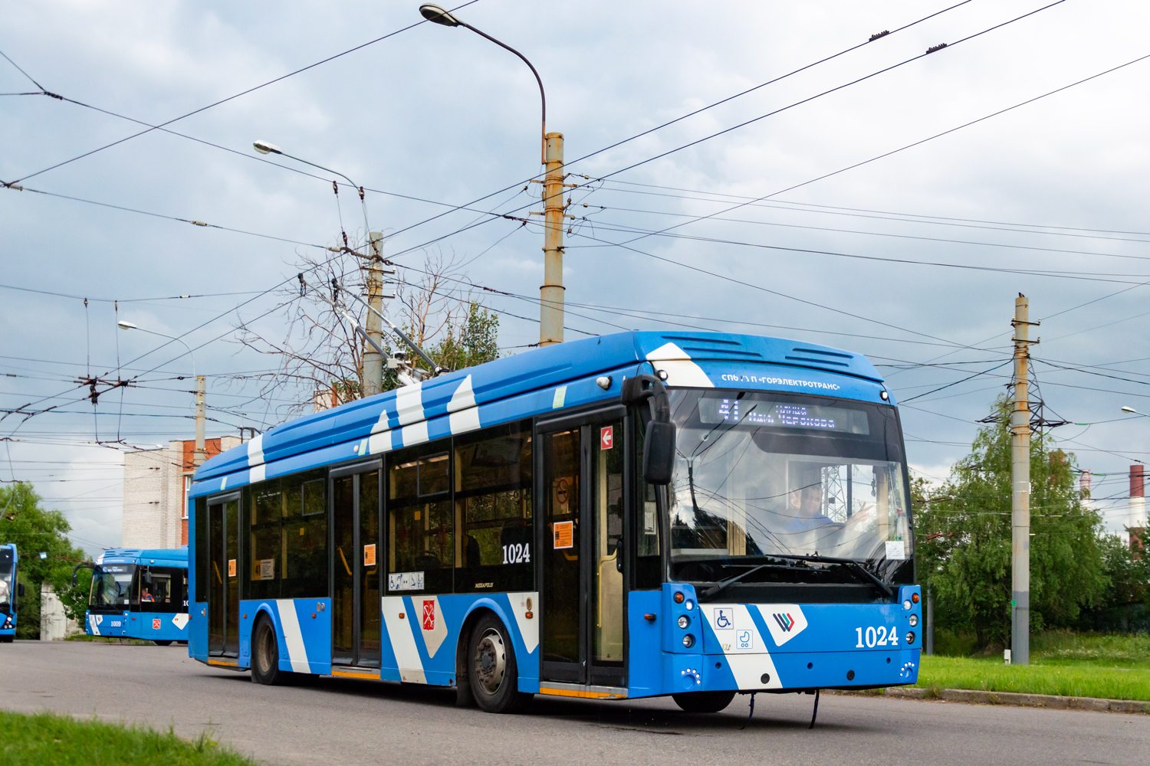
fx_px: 1342
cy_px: 383
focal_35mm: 42
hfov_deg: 46.4
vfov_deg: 31.9
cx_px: 575
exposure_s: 1/2000
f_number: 4.5
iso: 800
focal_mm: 28
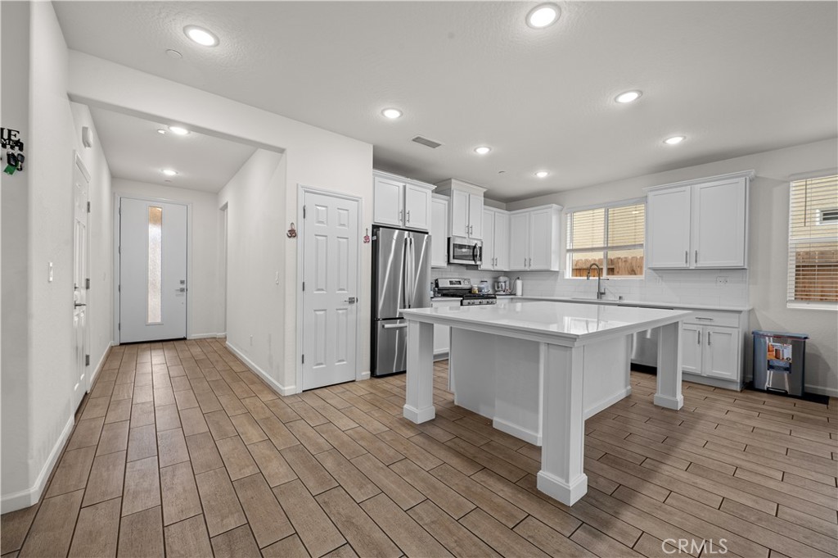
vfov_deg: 81.1
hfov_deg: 104.3
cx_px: 419
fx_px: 326
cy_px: 279
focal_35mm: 14
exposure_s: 1/3
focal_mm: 14
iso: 250
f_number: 9
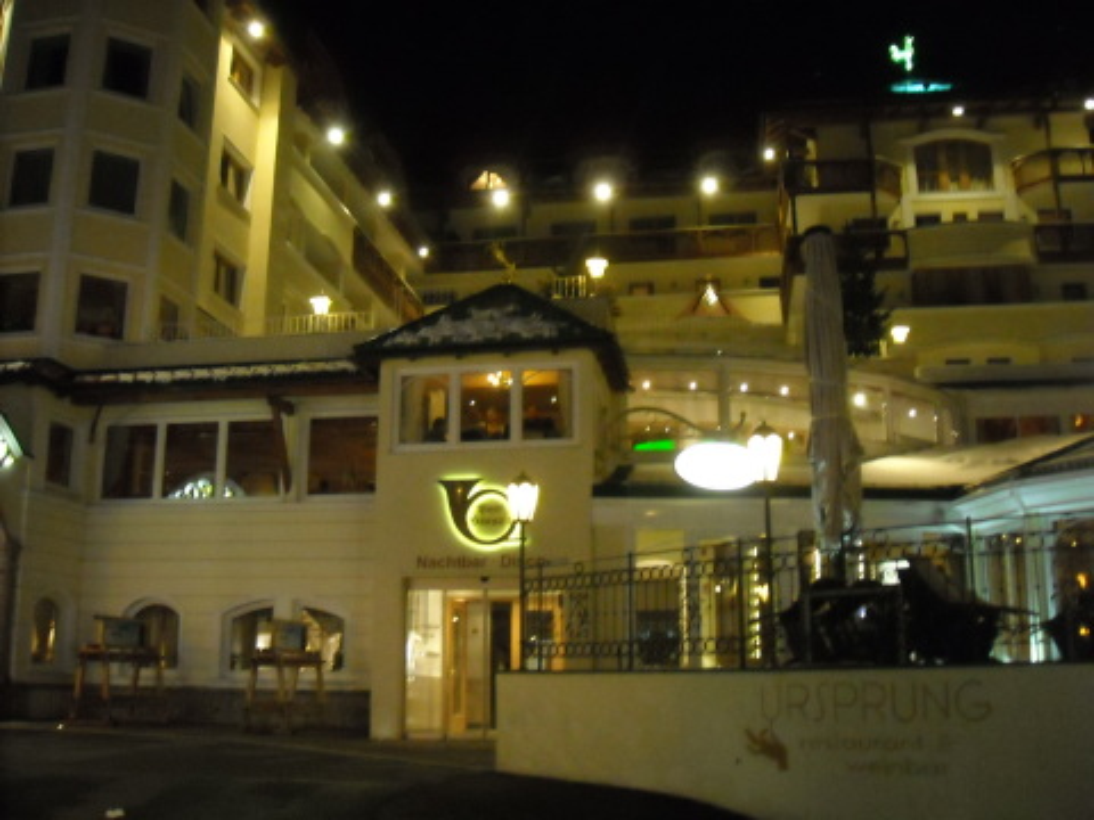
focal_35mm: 35
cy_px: 410
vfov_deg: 40.7
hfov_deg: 52.6
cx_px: 547
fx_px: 1106
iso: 800
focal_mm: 5.7
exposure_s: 1/20
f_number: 2.8
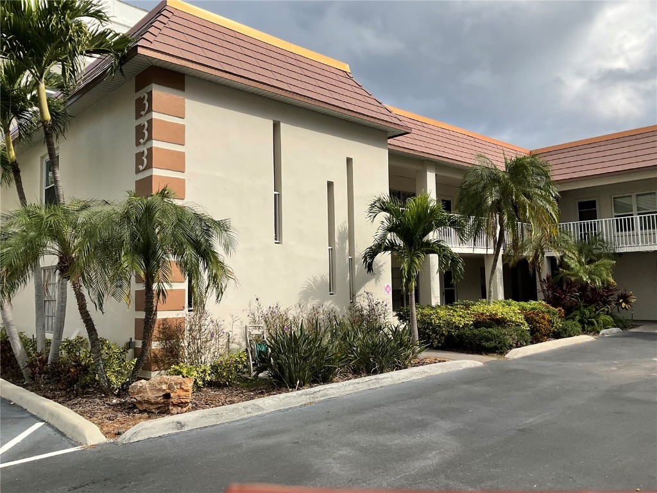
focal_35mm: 29
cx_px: 328
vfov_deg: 48.2
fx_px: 550
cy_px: 246
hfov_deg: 61.7
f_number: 1.8
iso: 25
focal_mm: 3
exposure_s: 1/2141
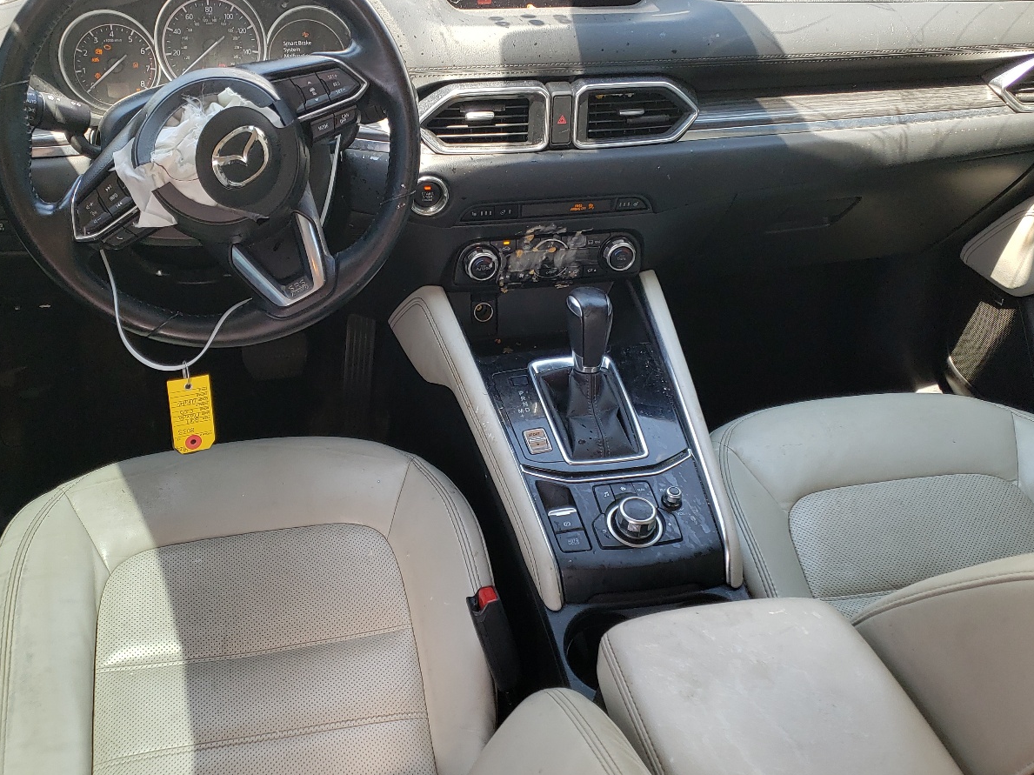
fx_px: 1045
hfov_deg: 52.6
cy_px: 388
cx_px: 465
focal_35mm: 35
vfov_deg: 40.7
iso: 50
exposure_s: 1/250
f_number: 1.5
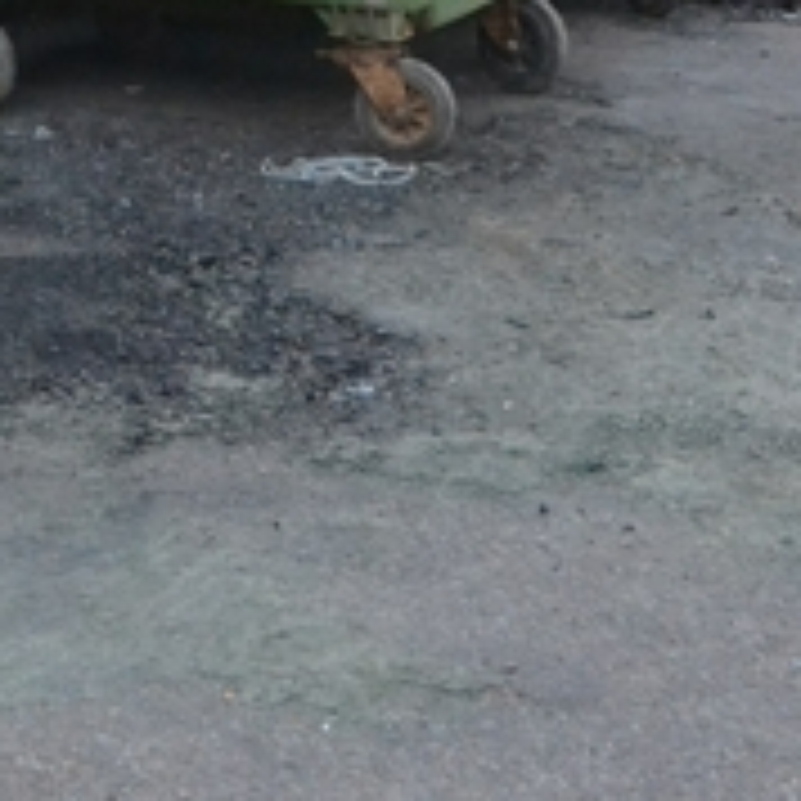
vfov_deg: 11.3
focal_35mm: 149
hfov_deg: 11.4
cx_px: -234
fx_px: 3901
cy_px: -362
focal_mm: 26
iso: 3200
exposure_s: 1/320
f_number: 9
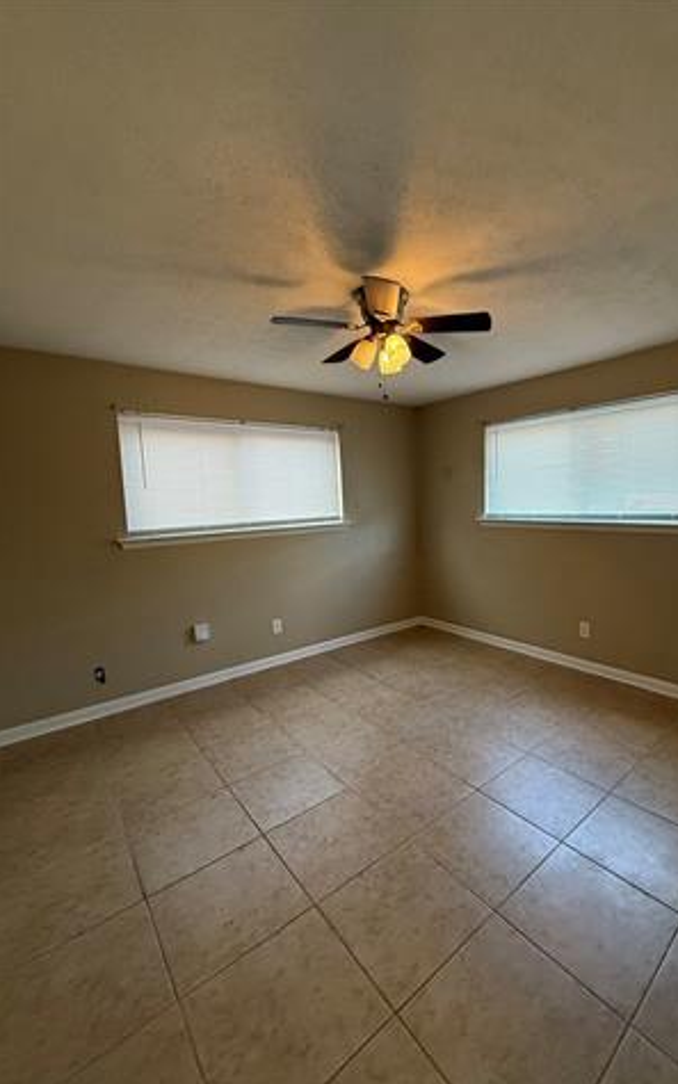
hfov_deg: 74.0
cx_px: 406
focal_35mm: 15
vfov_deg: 101.5
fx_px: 443
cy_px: 543
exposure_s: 1/120
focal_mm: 2.22
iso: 400
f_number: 2.2
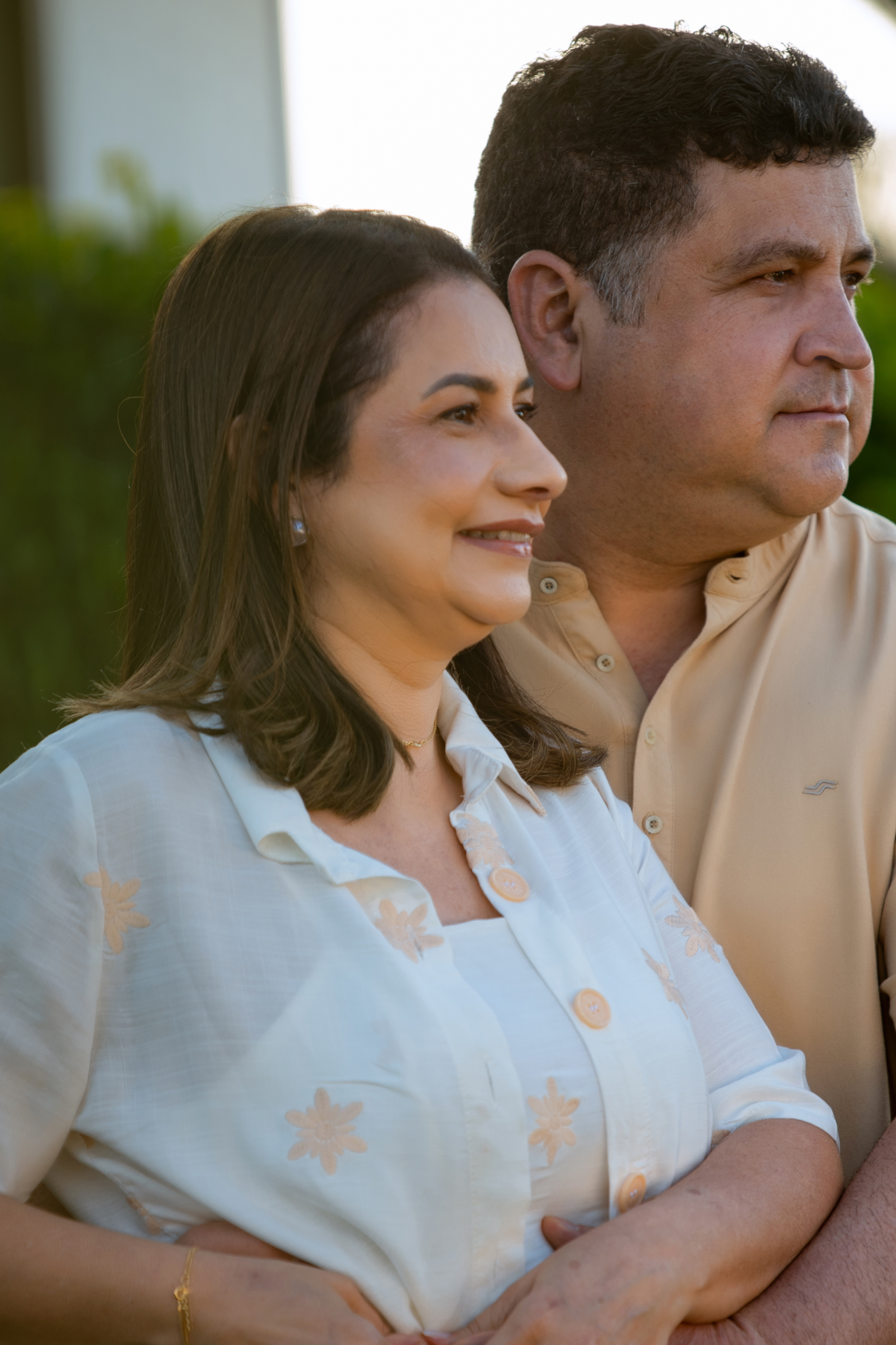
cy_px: 656
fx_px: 12467
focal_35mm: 334
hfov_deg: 4.1
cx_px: 526
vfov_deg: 6.2
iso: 125
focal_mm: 200
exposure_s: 1/200
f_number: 2.8
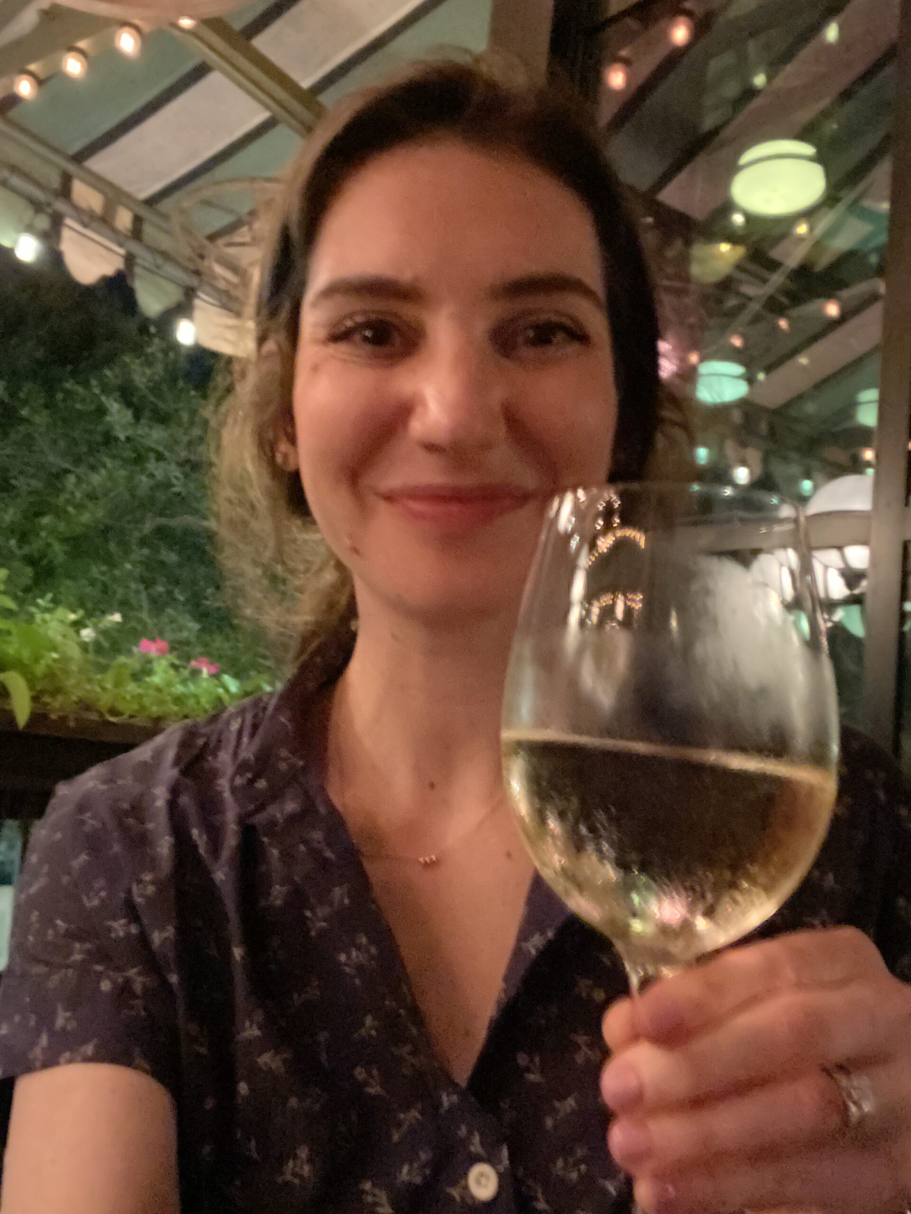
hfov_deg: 46.8
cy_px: 607
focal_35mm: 30
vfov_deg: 60.0
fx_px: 1053
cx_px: 456
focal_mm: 2.71
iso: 2000
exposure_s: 1/15
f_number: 2.2
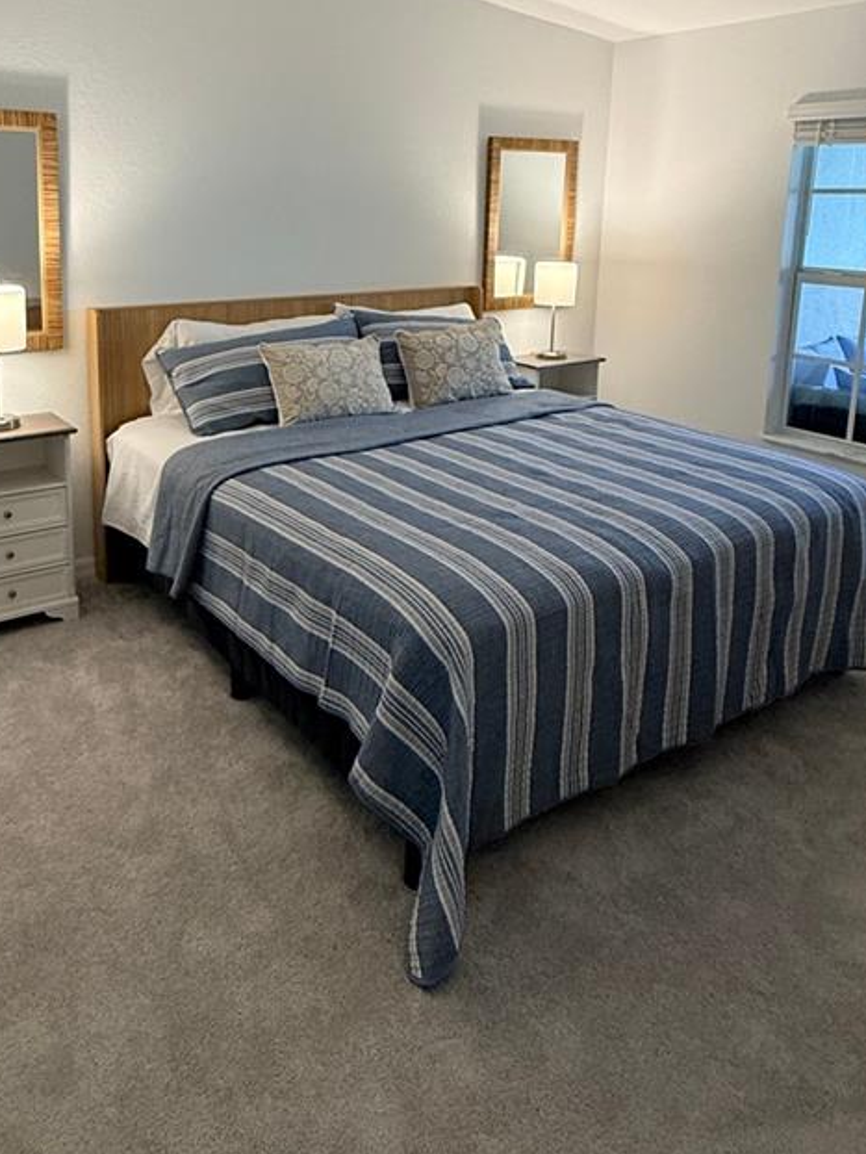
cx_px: 304
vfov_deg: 63.1
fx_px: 900
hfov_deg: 50.6
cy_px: 354
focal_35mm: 27
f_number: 2.2
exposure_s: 1/120
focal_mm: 2.22
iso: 250
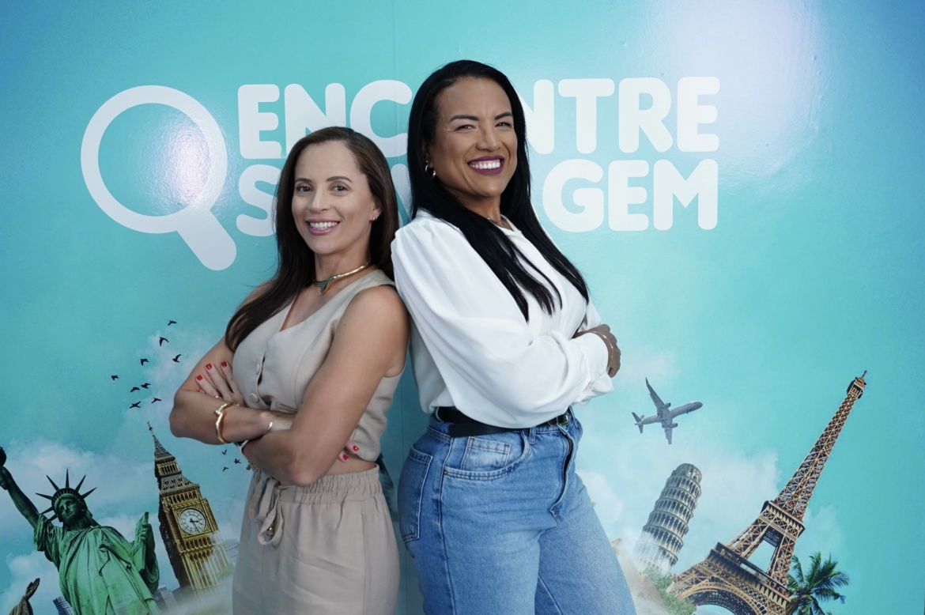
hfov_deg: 51.9
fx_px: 950
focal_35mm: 37
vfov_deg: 35.9
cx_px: 462
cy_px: 308
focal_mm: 25
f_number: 2.8
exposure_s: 1/160
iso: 640
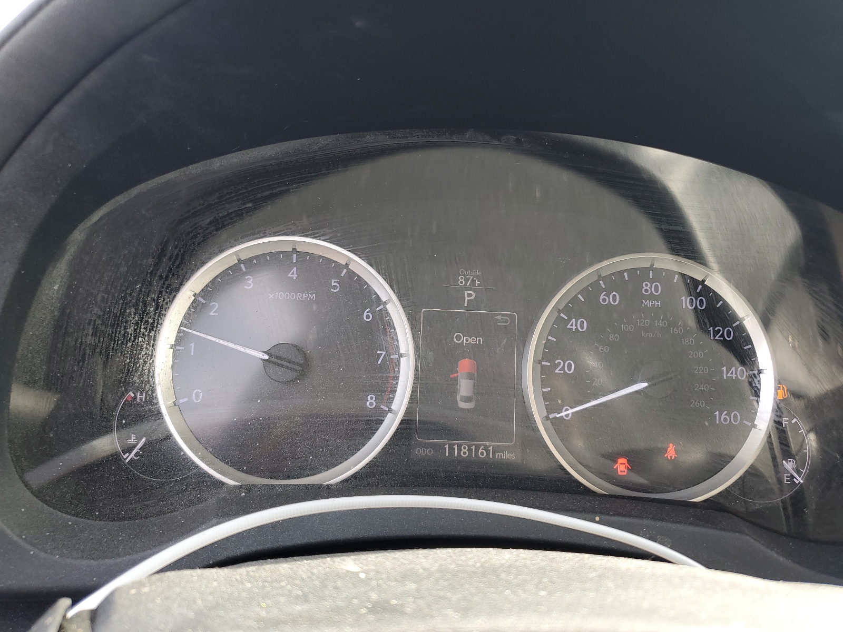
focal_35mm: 26
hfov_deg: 67.3
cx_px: 422
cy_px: 316
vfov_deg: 53.1
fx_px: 633
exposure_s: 1/120
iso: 52
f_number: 1.5
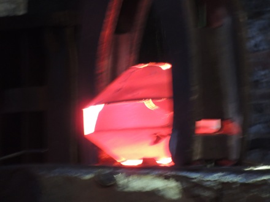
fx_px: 4290
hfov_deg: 3.6
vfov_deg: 2.7
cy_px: 101
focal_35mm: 550
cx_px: 135
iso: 800
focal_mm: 98.1
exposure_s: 1/10
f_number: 4.9
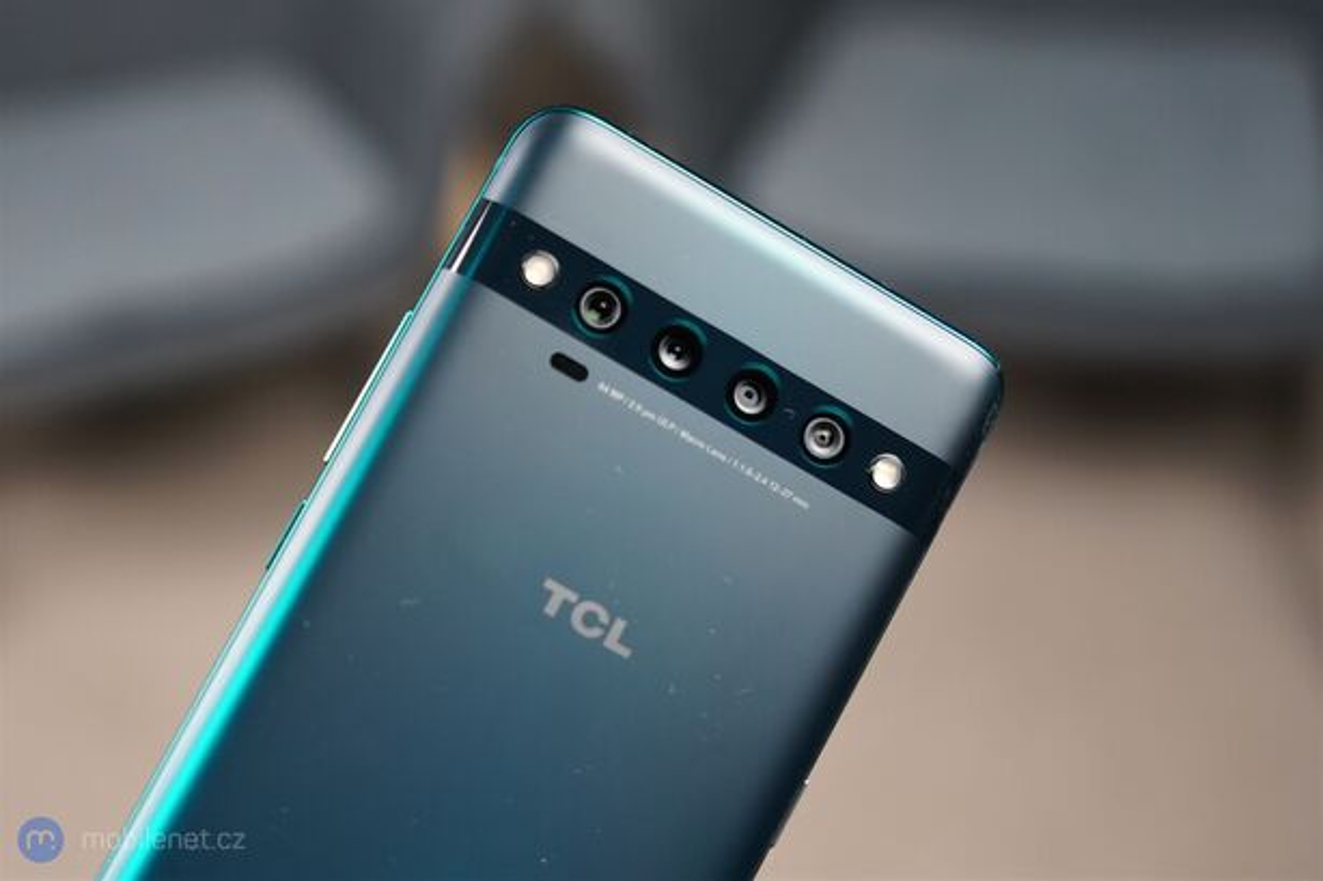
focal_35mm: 44
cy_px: 440
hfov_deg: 44.5
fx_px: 1616
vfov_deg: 30.5
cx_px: 662
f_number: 4
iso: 1250
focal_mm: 44
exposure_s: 1/160
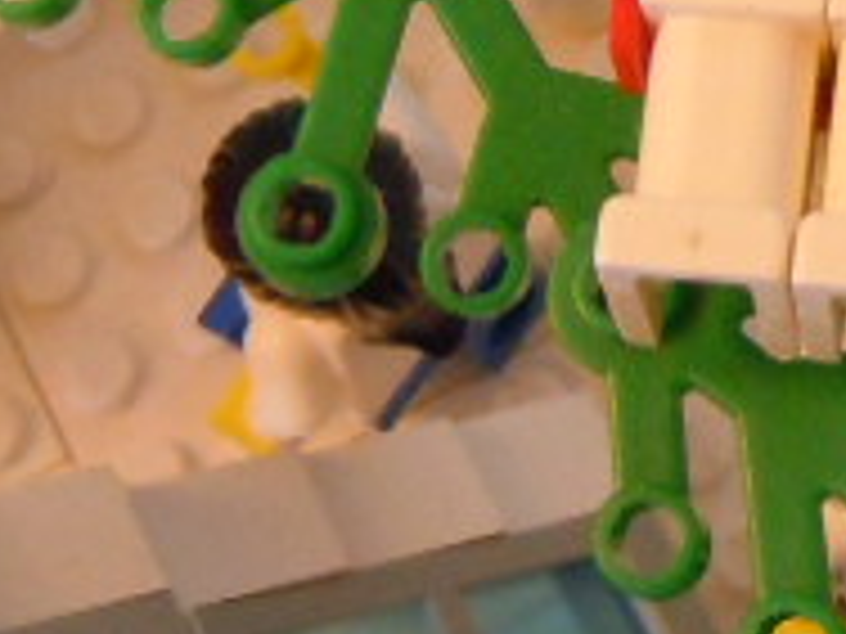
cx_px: 891
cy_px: -31
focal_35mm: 163
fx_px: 3984
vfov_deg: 9.0
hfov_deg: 12.0
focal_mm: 5.4
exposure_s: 1/13
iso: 400
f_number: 3.5
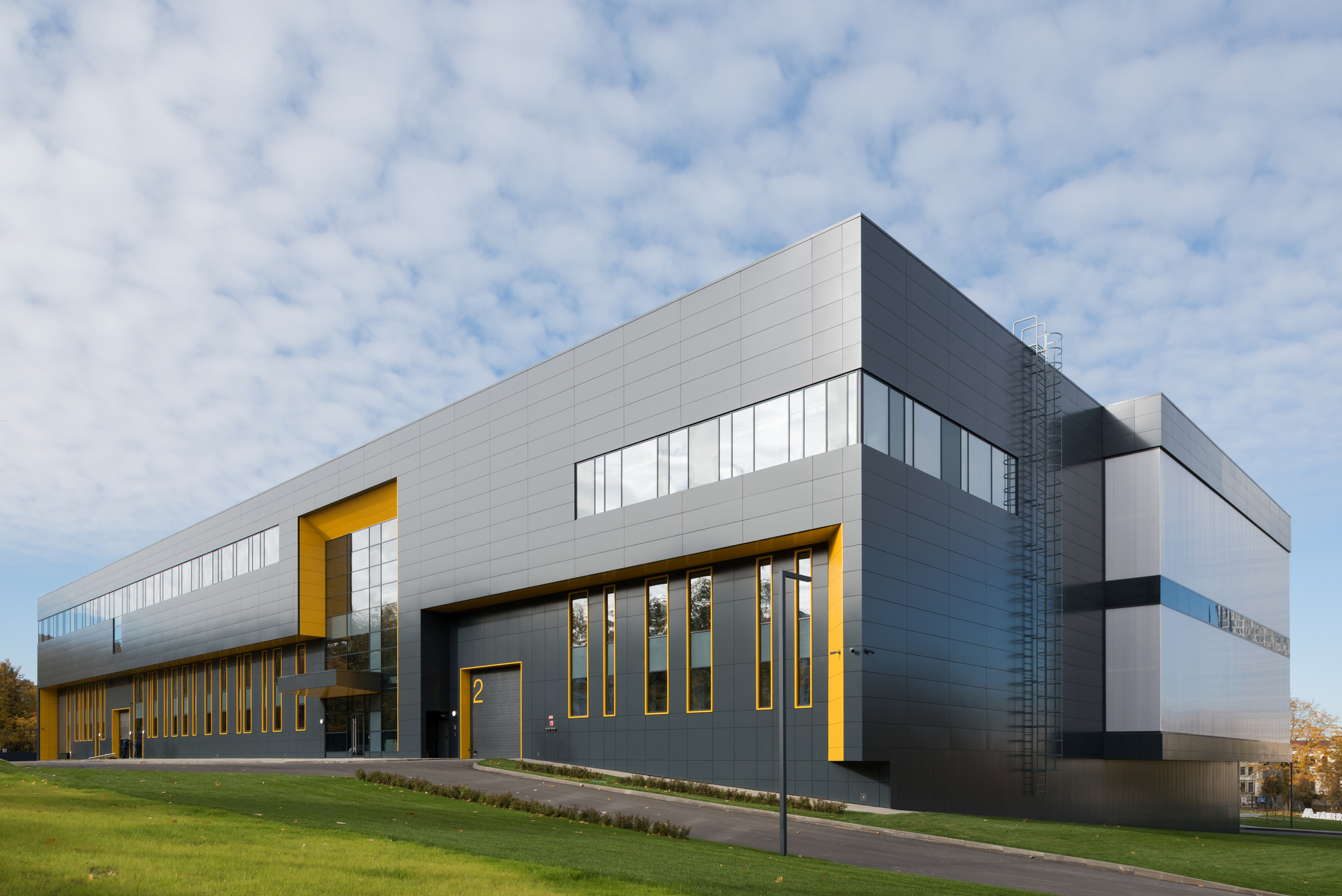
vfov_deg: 53.2
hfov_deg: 73.7
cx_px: 671
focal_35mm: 24
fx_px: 895
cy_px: 448
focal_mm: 24
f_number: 8
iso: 200
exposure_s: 1/400
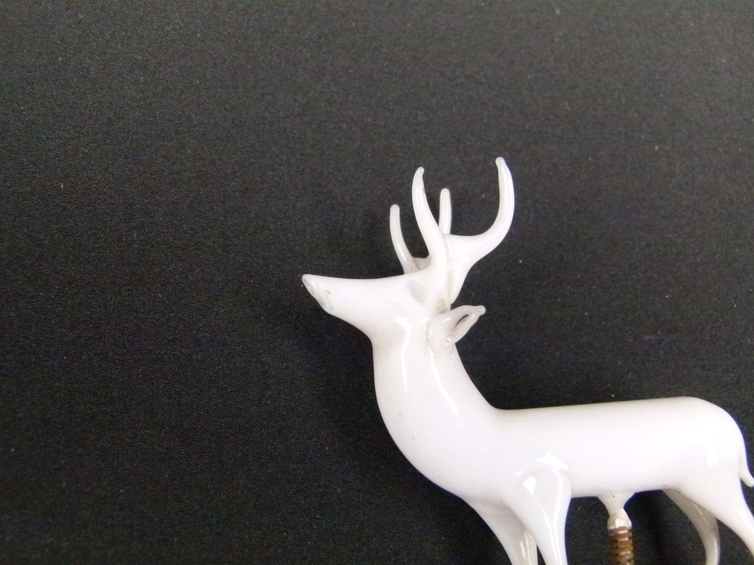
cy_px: 282
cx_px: 377
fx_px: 915
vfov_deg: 34.3
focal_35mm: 42
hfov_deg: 44.8
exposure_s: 1/30
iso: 800
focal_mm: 7.6
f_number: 3.2
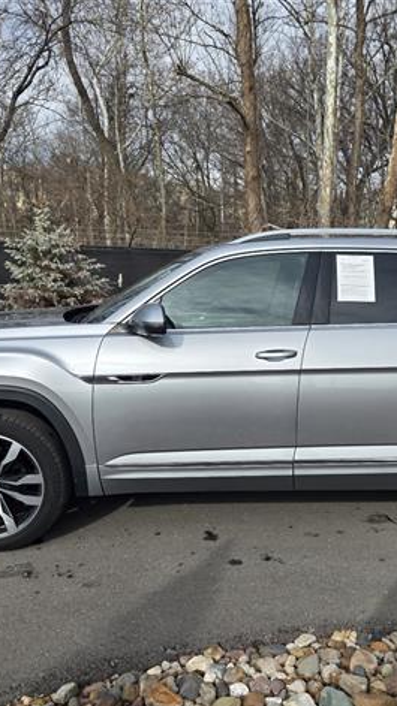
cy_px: 357
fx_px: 637
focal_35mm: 34
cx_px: 268
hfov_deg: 34.3
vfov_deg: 58.0
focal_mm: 5.4
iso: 64
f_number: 1.8
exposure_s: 1/3333
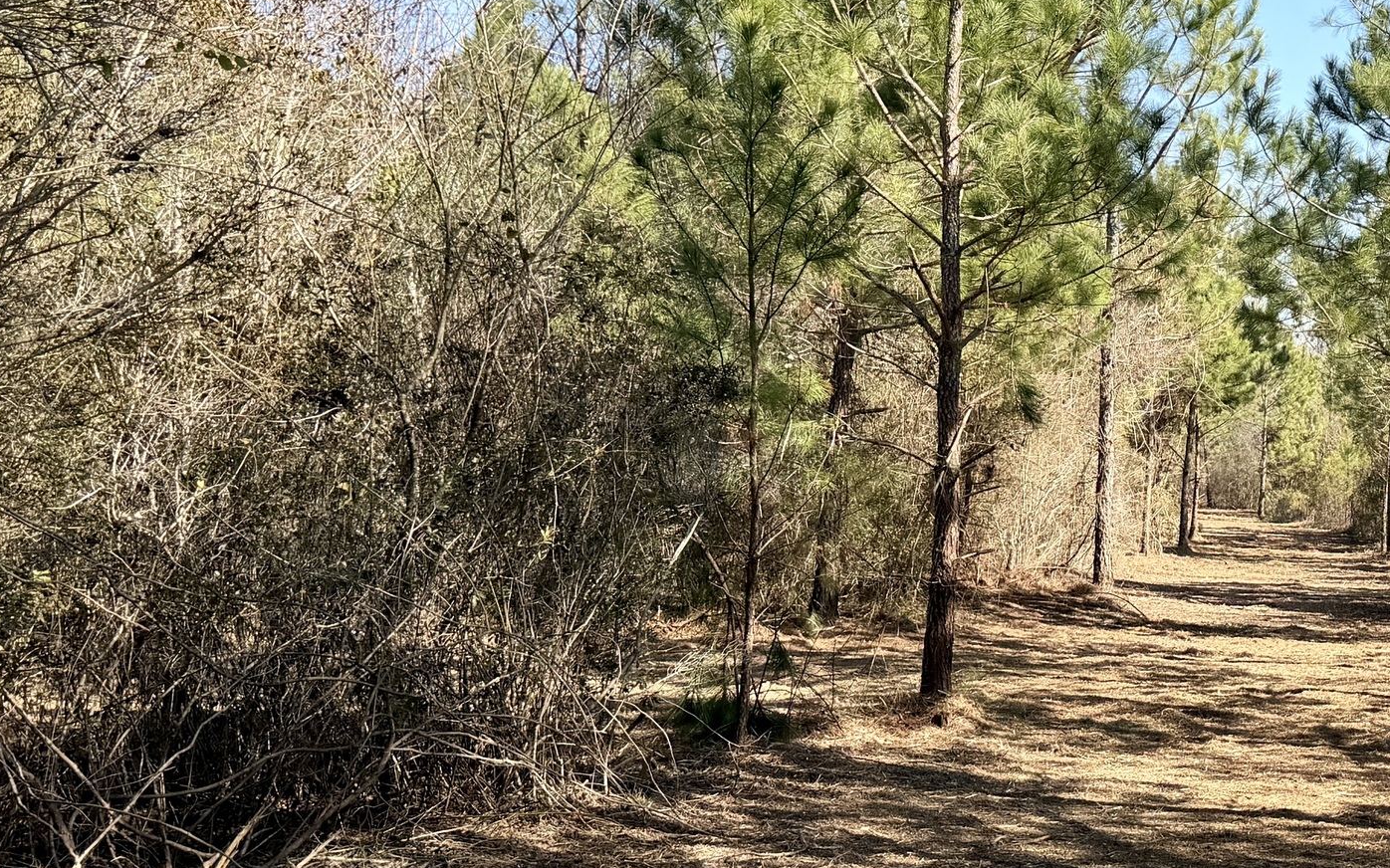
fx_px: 2121
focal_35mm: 56
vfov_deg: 23.1
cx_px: 1296
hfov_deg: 34.0
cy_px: 425
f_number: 1.78
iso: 80
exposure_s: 1/1271
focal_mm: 6.76
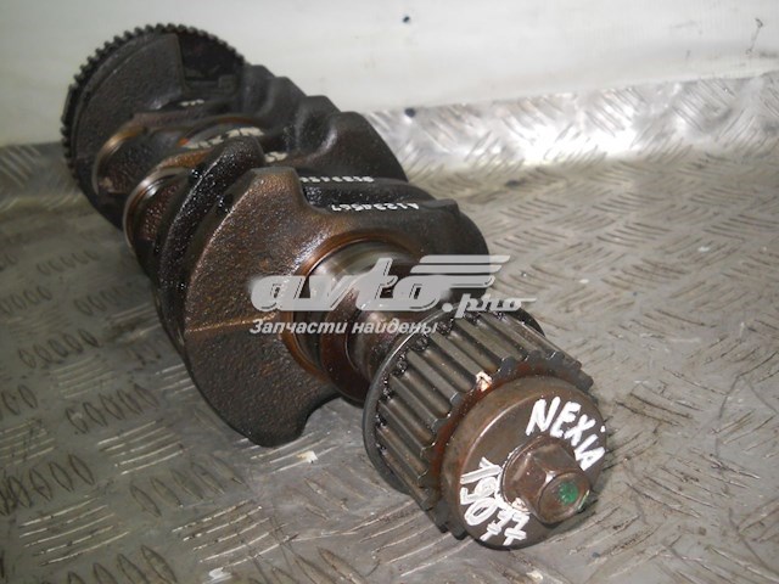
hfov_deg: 45.8
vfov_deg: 35.1
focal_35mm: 41
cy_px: 292
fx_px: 923
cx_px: 390
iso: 200
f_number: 5.5
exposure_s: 1/30
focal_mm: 6.72
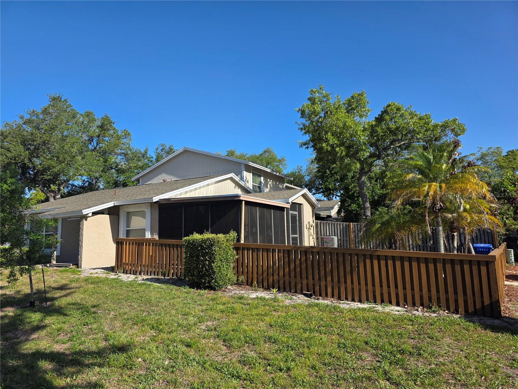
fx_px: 344
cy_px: 194
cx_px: 259
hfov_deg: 73.9
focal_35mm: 23
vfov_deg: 58.9
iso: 80
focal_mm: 6.3
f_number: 1.7
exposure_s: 1/4237
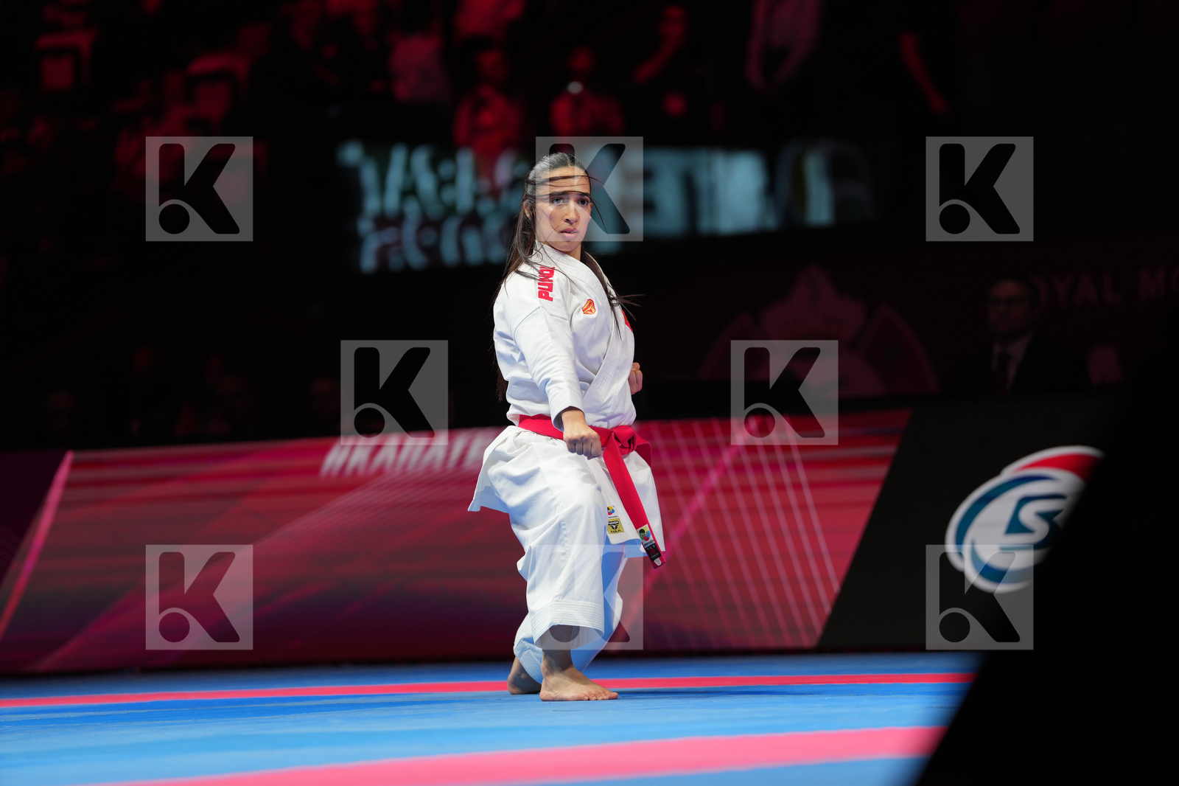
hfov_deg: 10.4
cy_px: 393
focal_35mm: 197
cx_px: 590
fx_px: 6450
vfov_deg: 7.0
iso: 320
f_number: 2.8
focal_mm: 197
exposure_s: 1/500
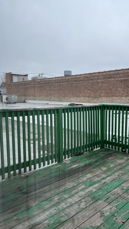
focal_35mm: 29
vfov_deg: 66.1
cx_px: 82
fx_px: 176
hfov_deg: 39.8
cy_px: 114
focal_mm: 5.7
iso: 50
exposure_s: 1/2208
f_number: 1.5
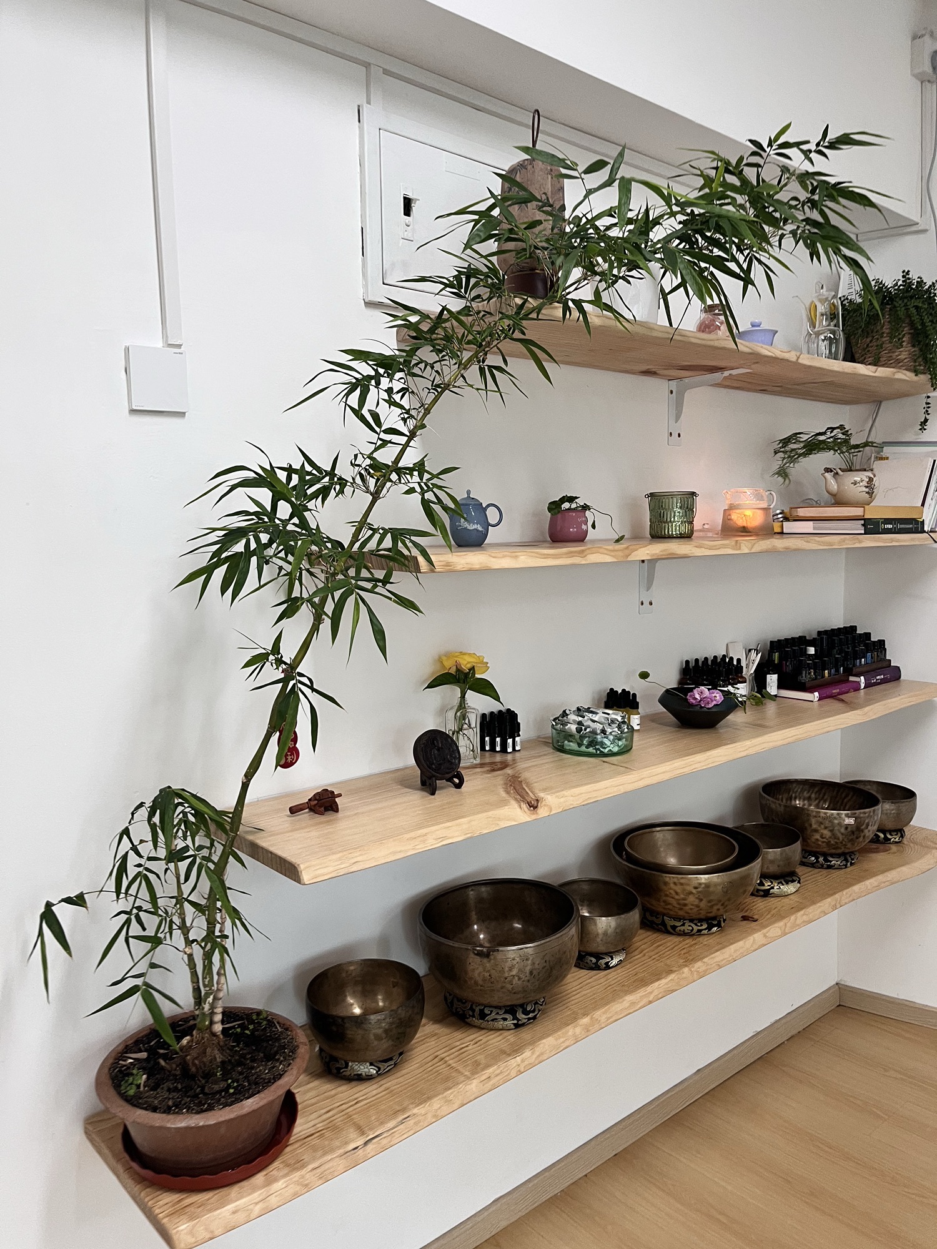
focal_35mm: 26
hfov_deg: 53.1
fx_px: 938
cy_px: 624
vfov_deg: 67.3
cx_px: 468
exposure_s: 1/50
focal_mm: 5.1
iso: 80
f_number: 1.6
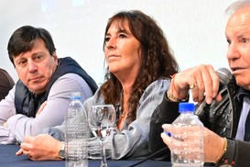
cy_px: 129
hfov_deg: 18.5
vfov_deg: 12.4
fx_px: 764
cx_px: 173
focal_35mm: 110
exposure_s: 1/125
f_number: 4
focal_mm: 30
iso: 6400
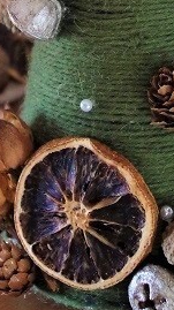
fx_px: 879
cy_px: -48
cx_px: 71
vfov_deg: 19.0
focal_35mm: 107
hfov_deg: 11.3
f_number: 5
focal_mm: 28.13
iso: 3200
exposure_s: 1/30
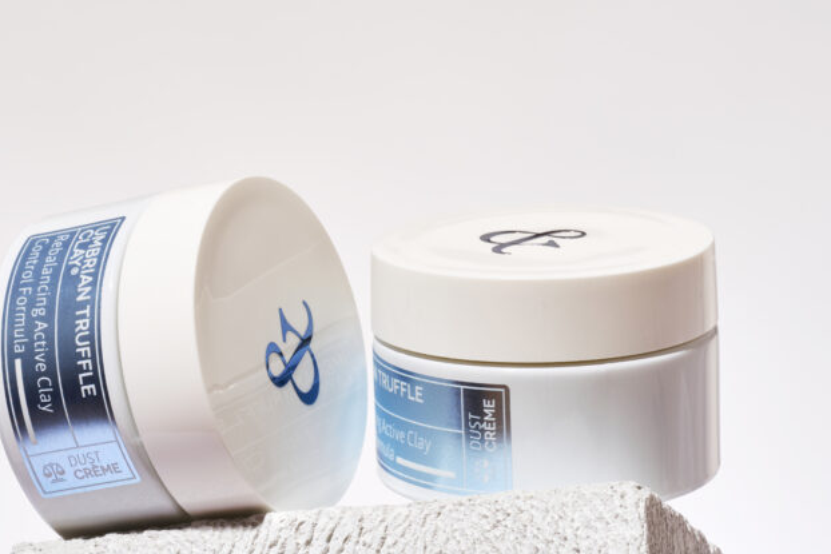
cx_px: 319
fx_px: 3994
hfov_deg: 11.9
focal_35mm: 173
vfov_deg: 7.9
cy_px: 188
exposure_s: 1/160
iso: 64
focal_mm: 105
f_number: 22
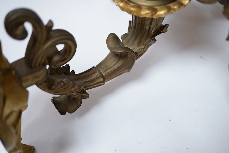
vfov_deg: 29.9
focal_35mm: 45
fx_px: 286
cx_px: 114
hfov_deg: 43.6
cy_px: 76
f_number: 3.5
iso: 1250
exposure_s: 1/125
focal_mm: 30
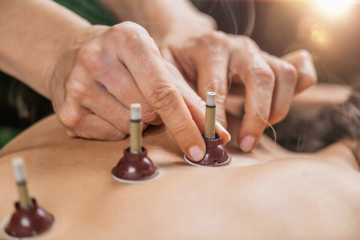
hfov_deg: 19.5
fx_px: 1050
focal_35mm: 105
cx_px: 180
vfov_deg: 13.0
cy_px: 120
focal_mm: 105
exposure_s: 1/160
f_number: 4
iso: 64
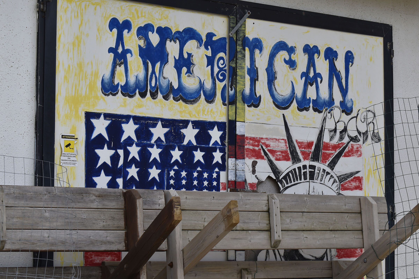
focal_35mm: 90
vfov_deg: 15.2
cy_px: 140
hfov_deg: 22.6
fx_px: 1047
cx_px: 210
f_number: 7.1
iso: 100
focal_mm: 60
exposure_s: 1/320
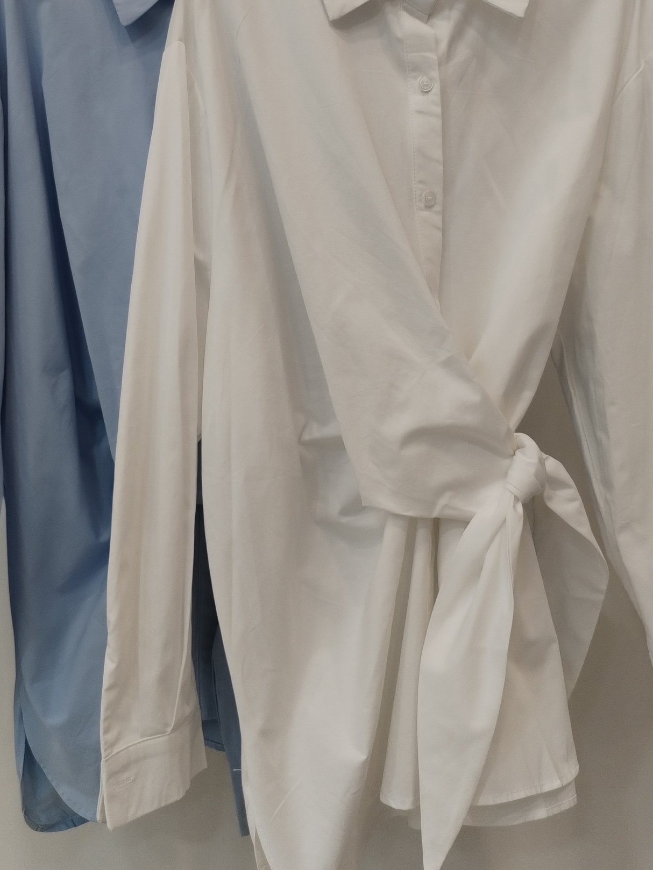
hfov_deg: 33.6
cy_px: 254
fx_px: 1082
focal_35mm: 43
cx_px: 301
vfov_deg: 42.9
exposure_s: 1/100
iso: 267
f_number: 1.8
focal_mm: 4.75
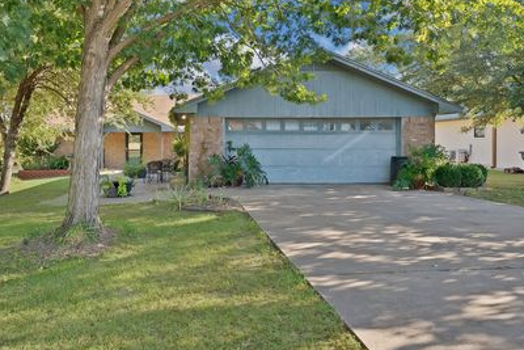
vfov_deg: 43.4
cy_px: 142
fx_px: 437
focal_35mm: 30
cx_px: 200
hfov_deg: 61.2
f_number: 9
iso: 640
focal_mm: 24
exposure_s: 1/30
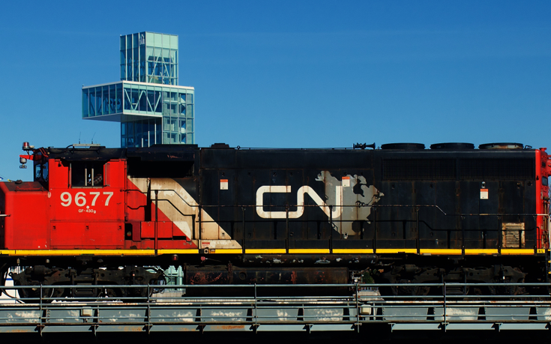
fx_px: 1516
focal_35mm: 101
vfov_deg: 12.9
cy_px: 247
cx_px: 220
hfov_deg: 20.6
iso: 250
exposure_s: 1/640
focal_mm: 38
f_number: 8
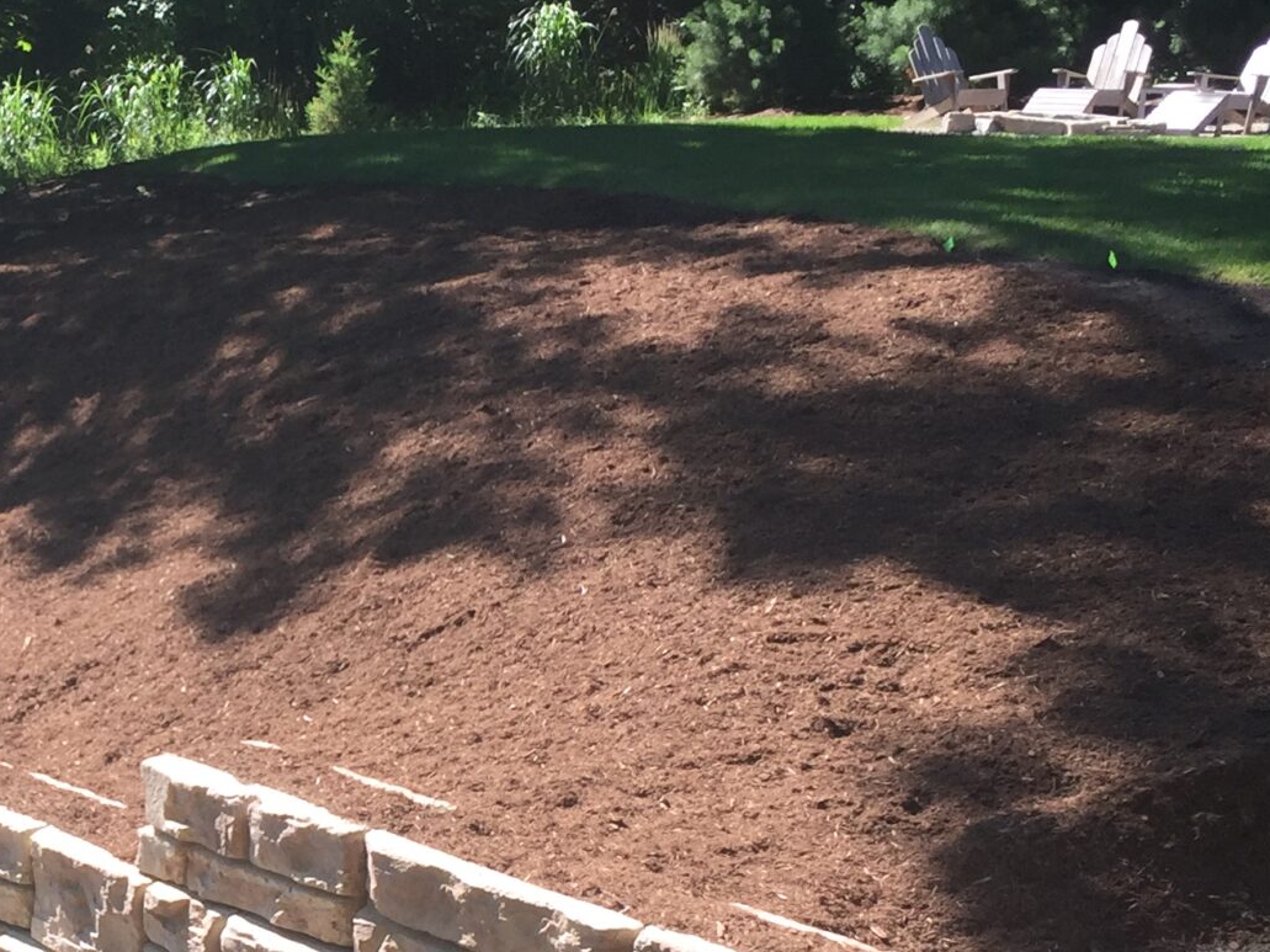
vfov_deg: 20.3
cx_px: 22
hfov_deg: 25.8
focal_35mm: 72
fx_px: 2641
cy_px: 676
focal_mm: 4.15
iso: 32
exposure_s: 1/507
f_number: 2.2
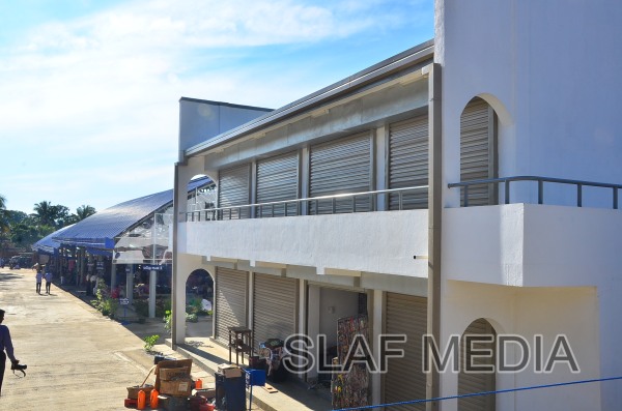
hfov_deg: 57.3
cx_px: 311
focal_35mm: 33
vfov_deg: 39.8
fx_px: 569
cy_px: 206
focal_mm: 22
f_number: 14
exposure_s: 1/200
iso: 200
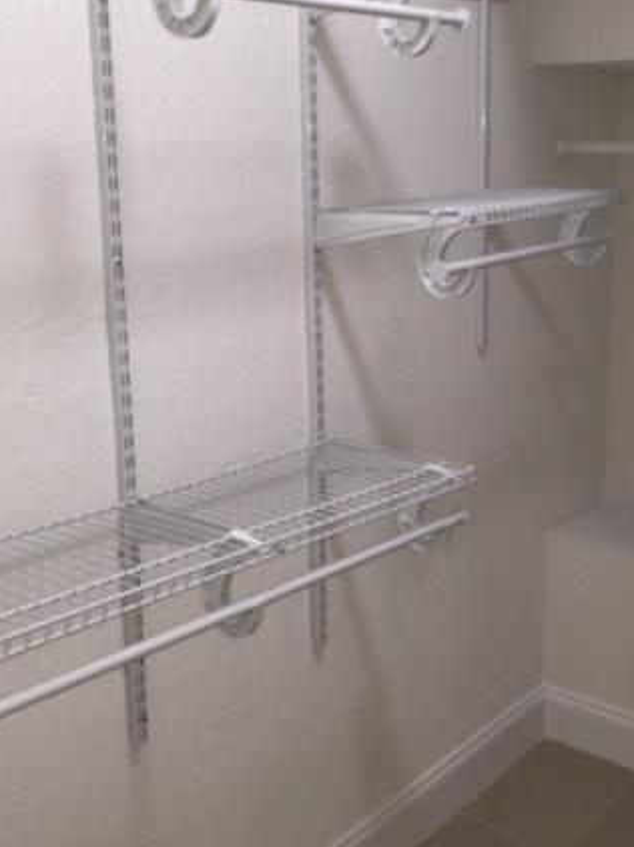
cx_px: 317
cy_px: 365
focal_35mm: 44
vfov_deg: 42.9
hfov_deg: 32.8
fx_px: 1076
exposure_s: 1/30
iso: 40
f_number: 2.2
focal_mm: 4.15
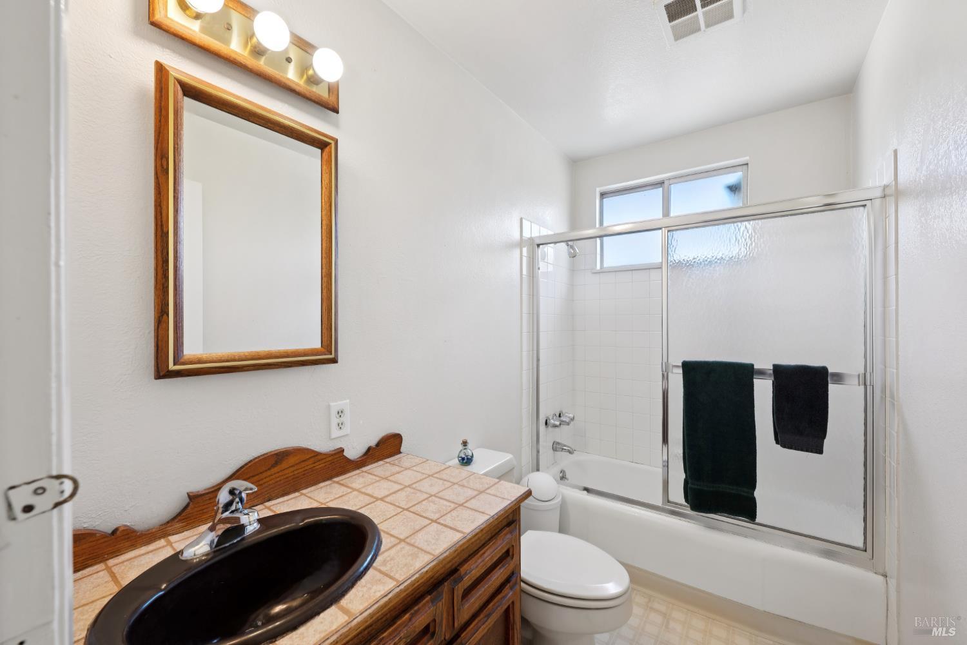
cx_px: 484
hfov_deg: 104.3
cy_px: 322
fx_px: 376
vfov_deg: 81.2
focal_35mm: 14
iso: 64
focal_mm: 14
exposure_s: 1/15
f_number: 8
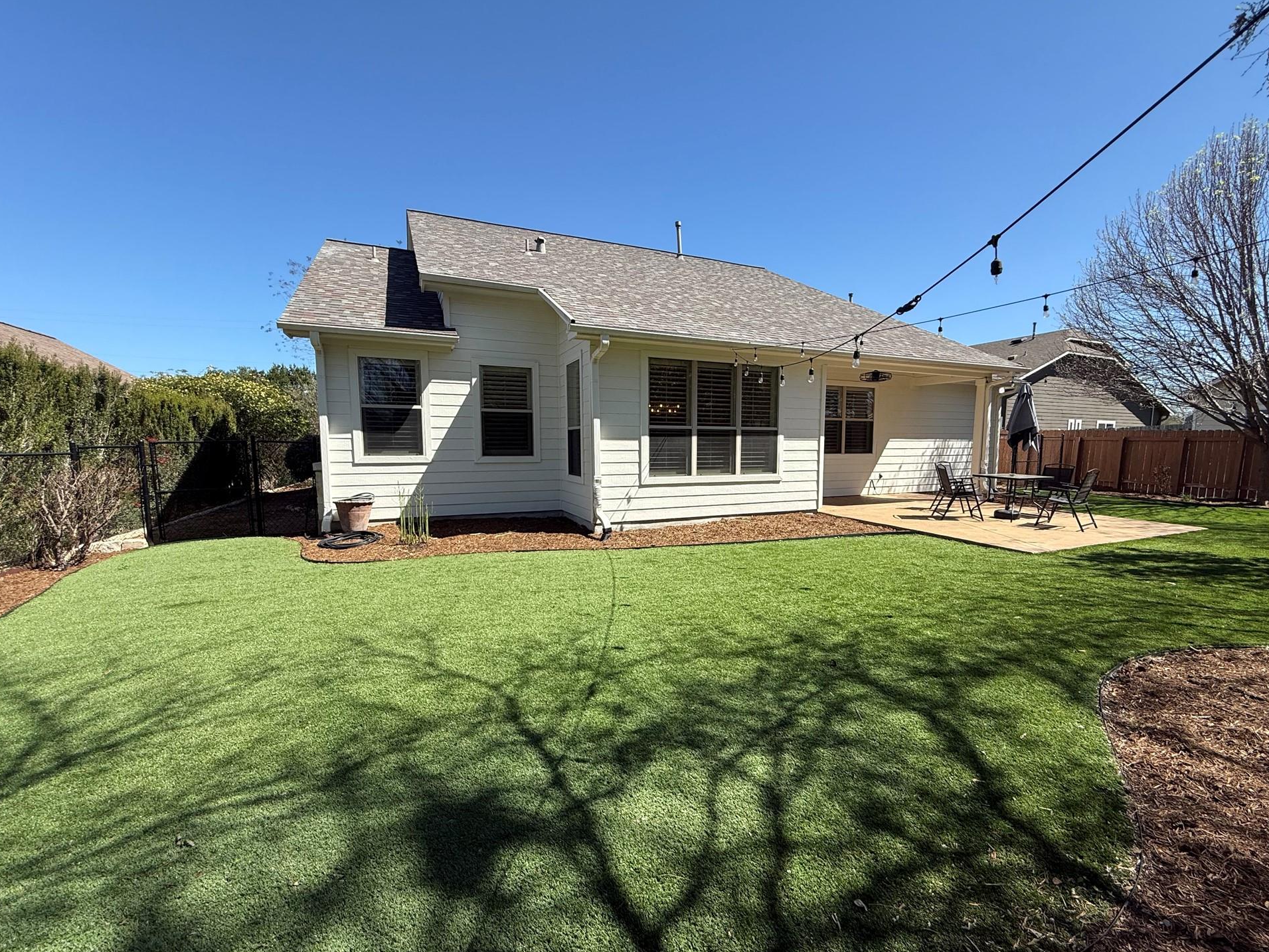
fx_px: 550
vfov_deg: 81.7
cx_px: 661
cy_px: 497
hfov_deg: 98.1
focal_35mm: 15
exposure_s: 1/1613
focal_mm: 2.22
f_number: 2.2
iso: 50
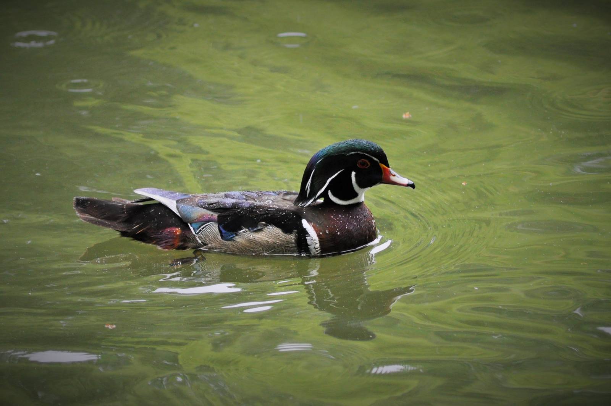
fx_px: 4323
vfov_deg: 5.4
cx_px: 306
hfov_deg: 8.1
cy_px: 203
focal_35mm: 255
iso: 1000
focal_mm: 170
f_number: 4.5
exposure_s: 1/500
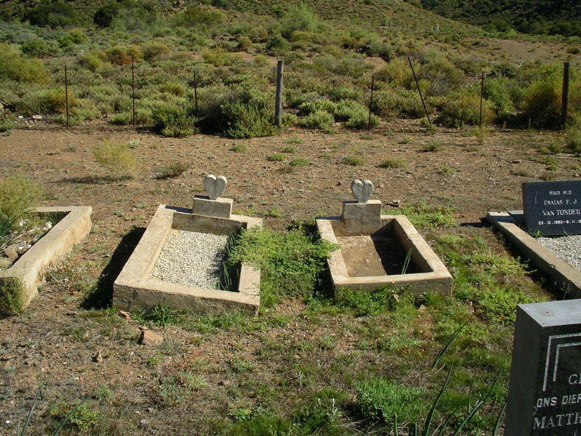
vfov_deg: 38.7
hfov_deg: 50.1
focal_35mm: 37
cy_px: 218
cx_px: 290
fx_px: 621
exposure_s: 1/160
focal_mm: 5.7
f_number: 6.9
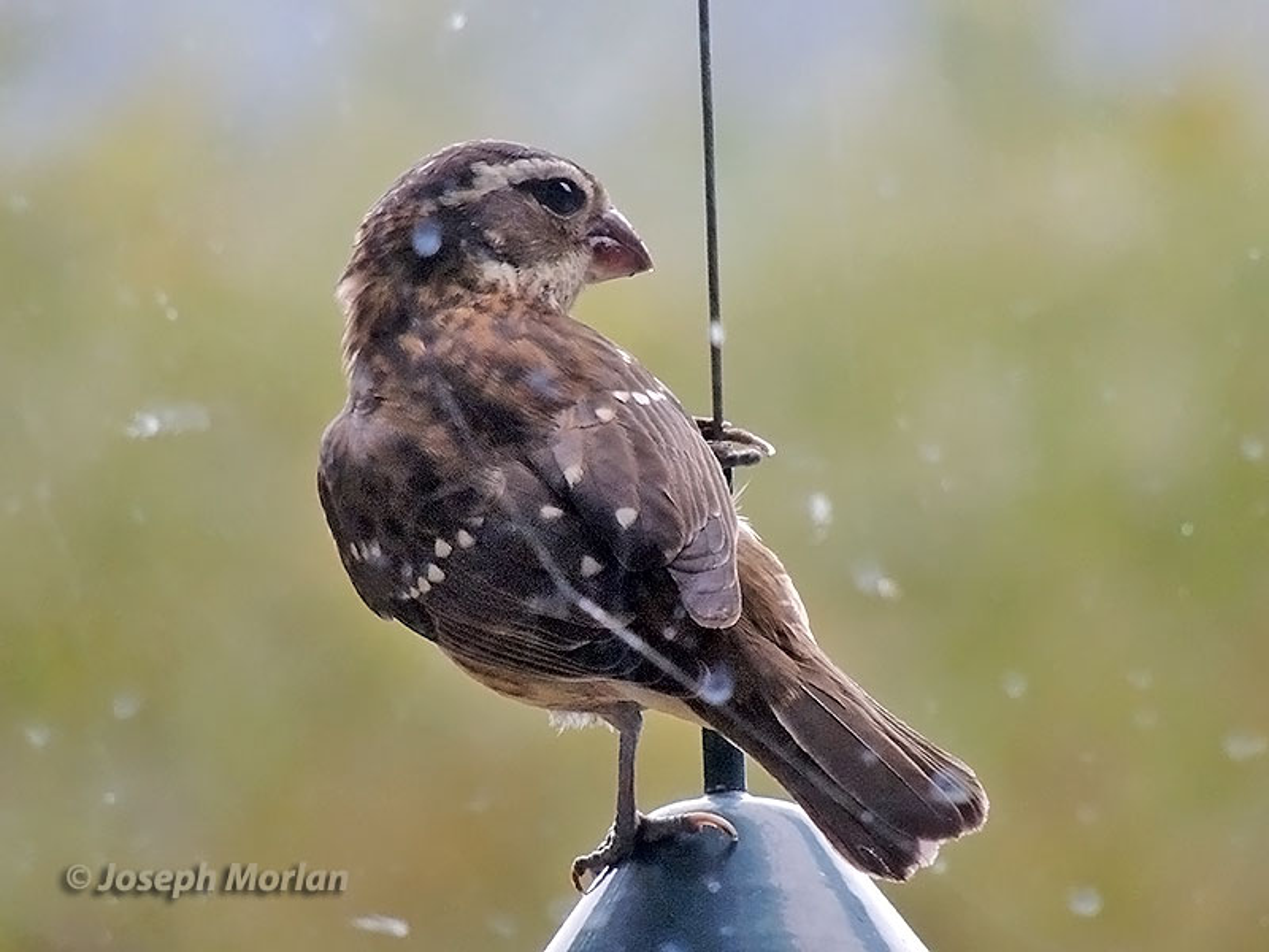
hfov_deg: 2.0
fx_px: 36659
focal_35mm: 1000
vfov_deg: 1.5
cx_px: 634
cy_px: 476
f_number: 5.9
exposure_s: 1/125
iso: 800
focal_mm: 180
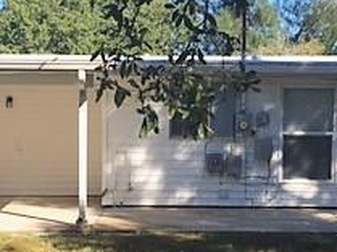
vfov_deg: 16.5
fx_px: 865
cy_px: 173
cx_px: 168
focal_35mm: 89
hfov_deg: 22.0
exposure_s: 1/761
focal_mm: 4.15
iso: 25
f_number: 2.2
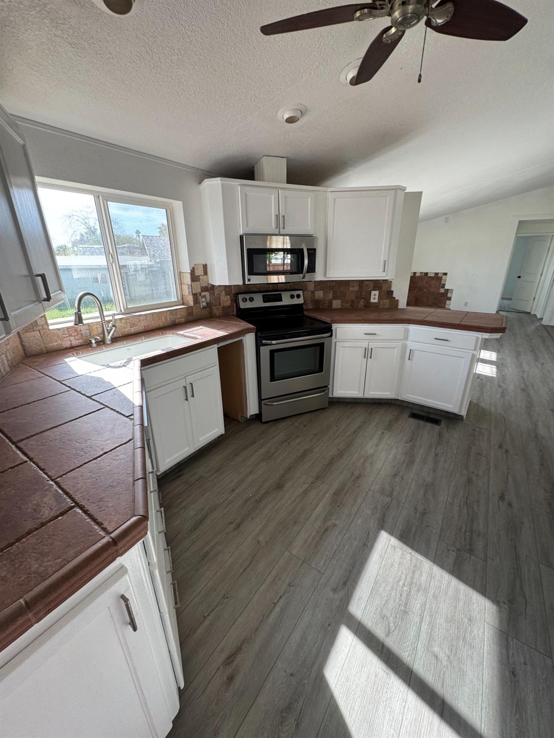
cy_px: 369
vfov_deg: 102.1
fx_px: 299
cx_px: 277
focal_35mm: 14
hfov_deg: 85.7
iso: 64
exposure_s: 1/99
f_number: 2.2
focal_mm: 2.22
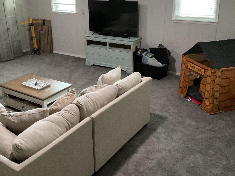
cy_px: 70
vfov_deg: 37.6
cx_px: 113
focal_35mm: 38
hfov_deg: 49.0
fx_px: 258
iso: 400
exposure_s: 1/30
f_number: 1.8
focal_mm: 3
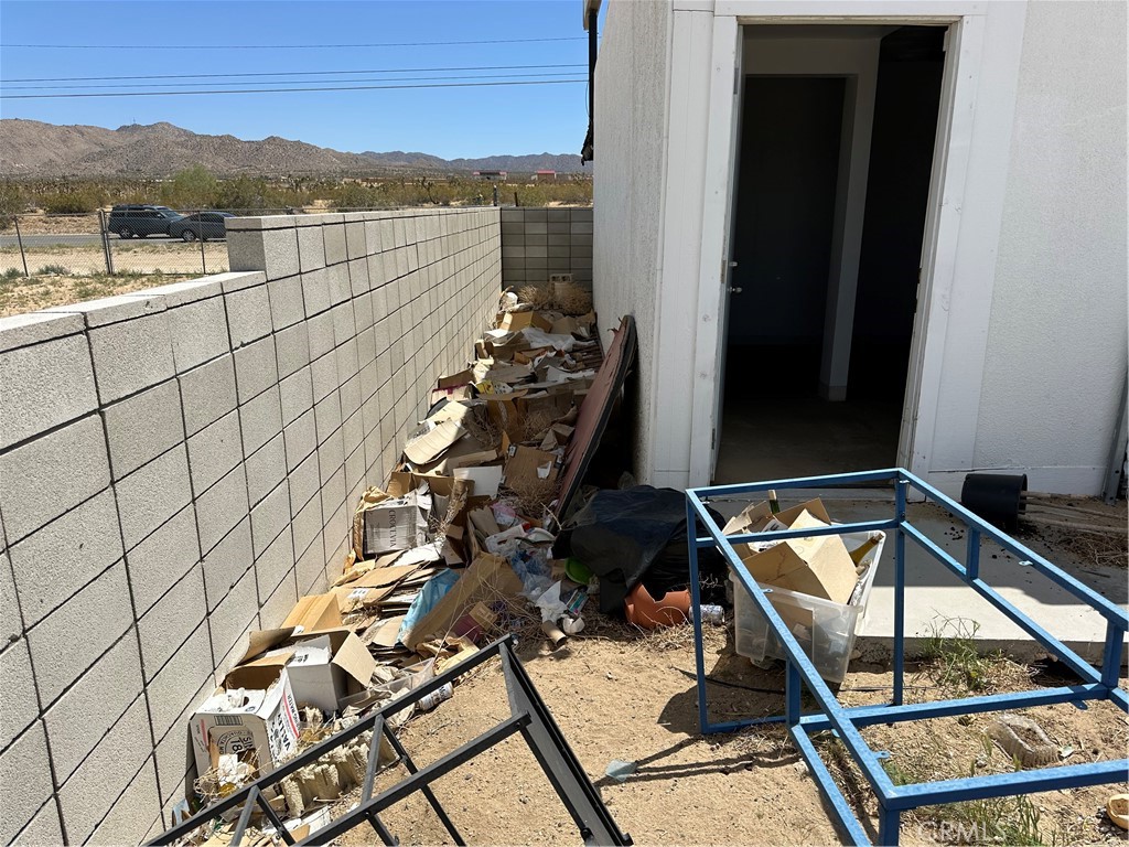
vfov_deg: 56.8
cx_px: 564
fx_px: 783
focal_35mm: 24
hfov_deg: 71.6
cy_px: 424
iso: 80
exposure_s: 1/6211
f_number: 1.78
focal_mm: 6.86
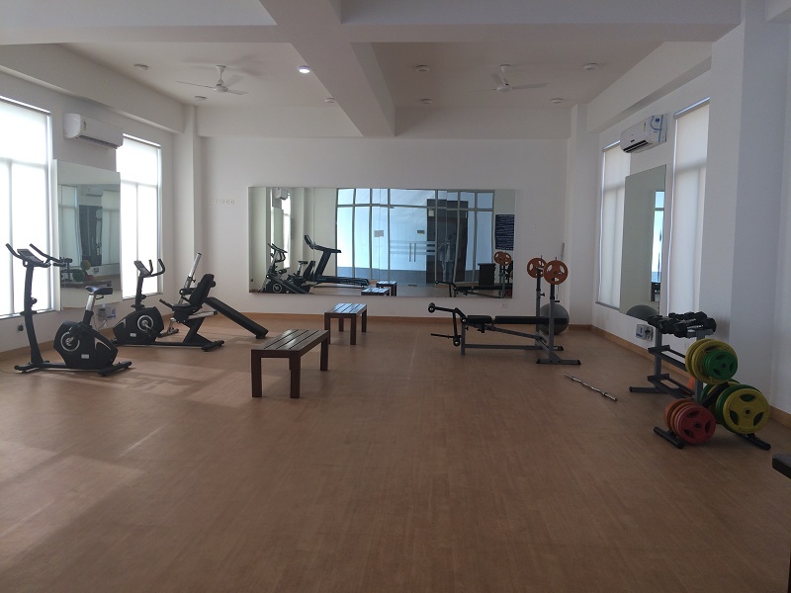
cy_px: 296
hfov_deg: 61.7
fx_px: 663
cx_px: 396
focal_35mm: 29
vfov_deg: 48.2
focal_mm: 4.15
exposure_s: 1/100
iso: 50
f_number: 2.2
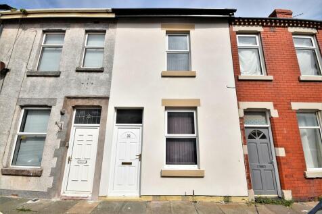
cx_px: 161
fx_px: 134
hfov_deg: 100.4
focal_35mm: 15
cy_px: 107
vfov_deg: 77.3
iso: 200
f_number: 11
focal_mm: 10
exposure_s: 1/500
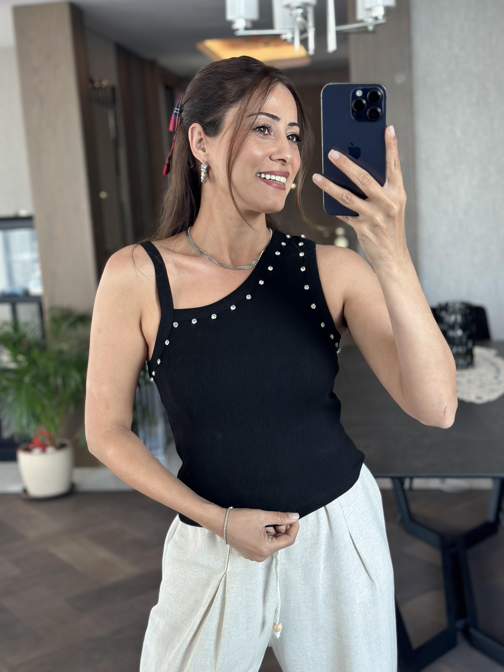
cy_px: 336
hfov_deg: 30.3
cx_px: 252
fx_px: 932
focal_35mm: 48
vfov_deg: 39.7
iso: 160
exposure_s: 1/60
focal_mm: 6.86
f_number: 1.78
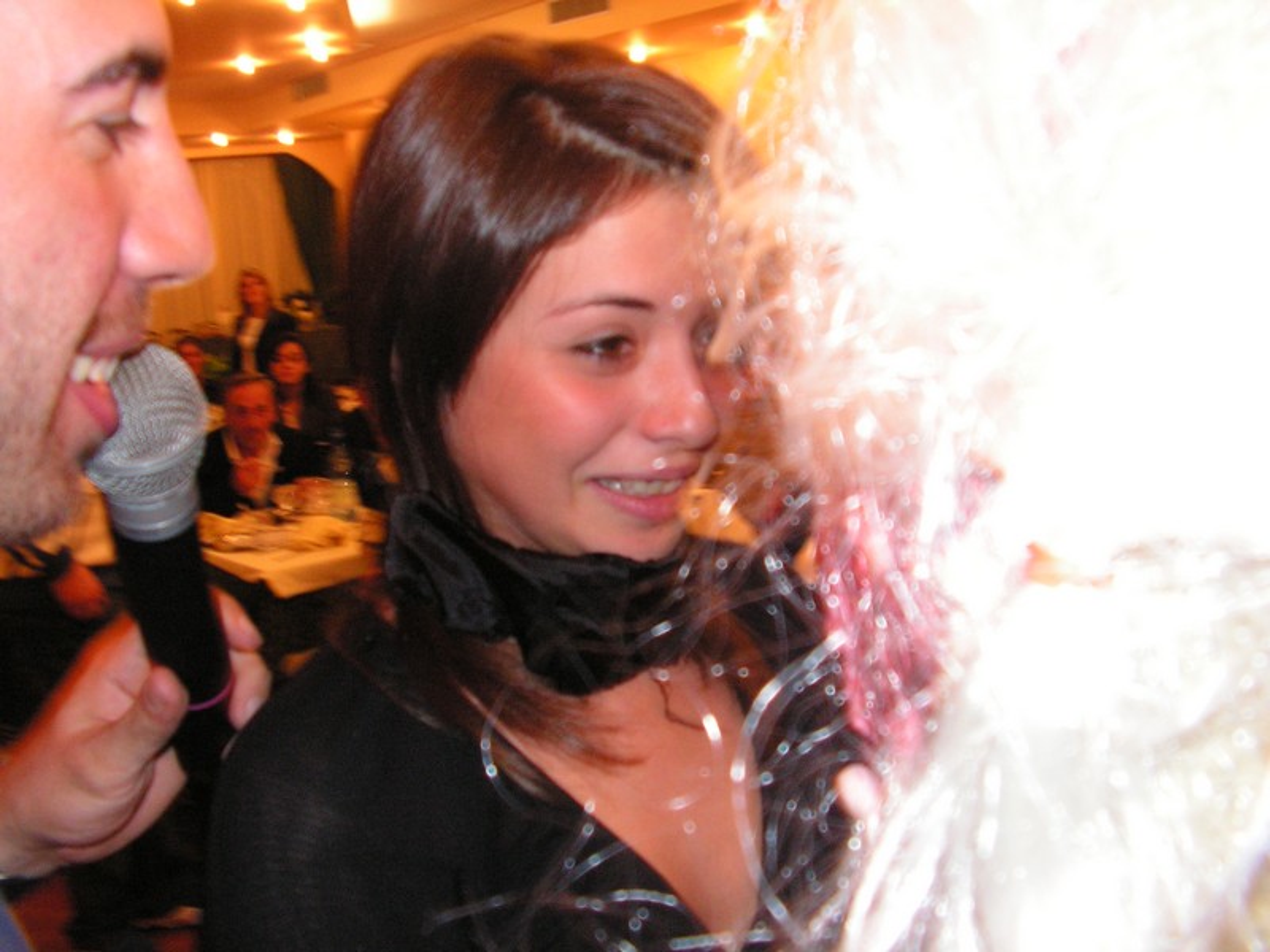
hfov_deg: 51.4
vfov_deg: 39.7
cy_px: 476
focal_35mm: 36
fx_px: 1321
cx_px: 635
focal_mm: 6
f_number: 3.2
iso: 200
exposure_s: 1/40
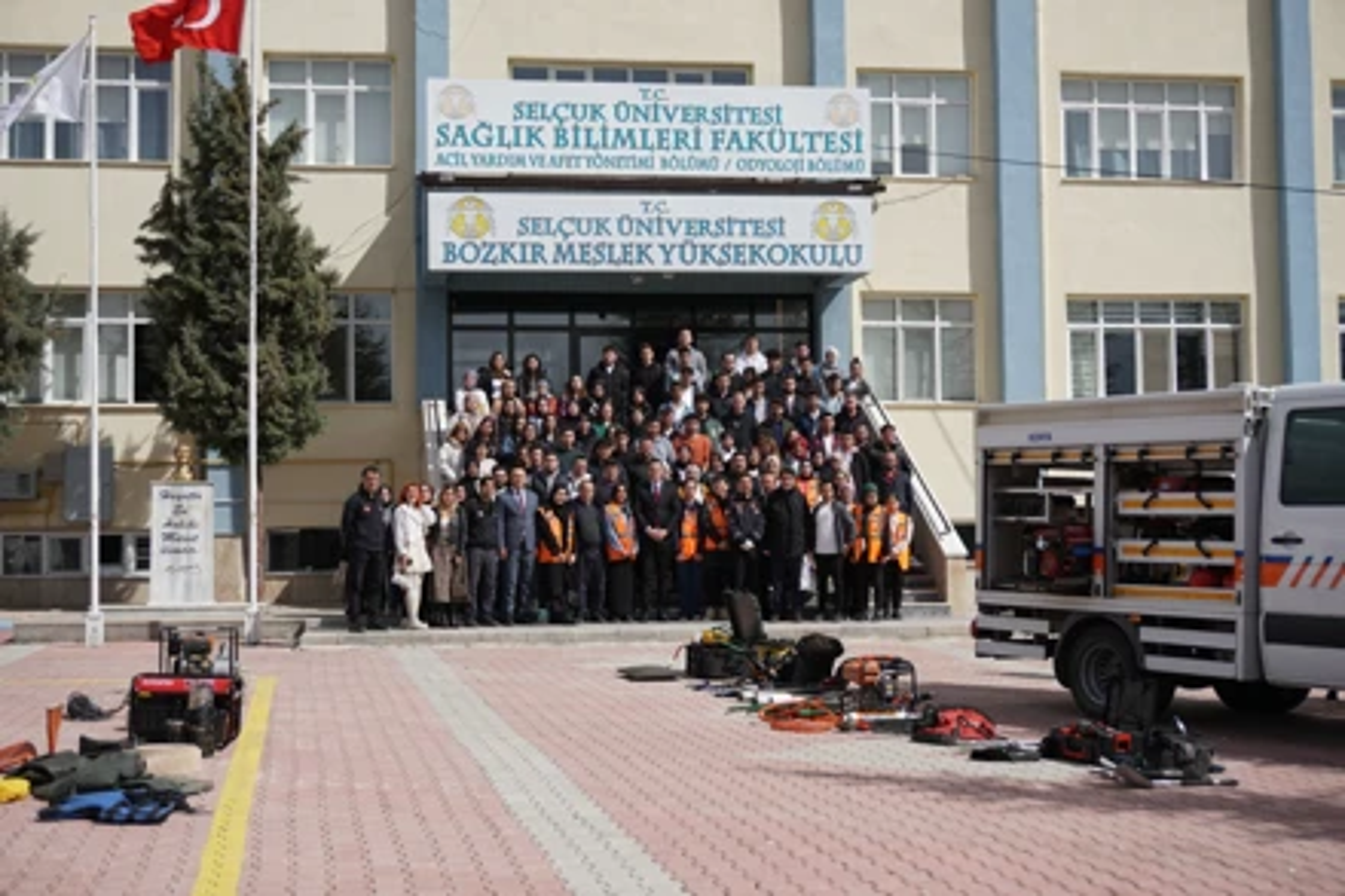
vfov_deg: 28.1
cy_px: 448
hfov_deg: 41.1
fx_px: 1793
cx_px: 672
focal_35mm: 48
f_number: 5
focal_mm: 32
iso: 100
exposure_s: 1/1250
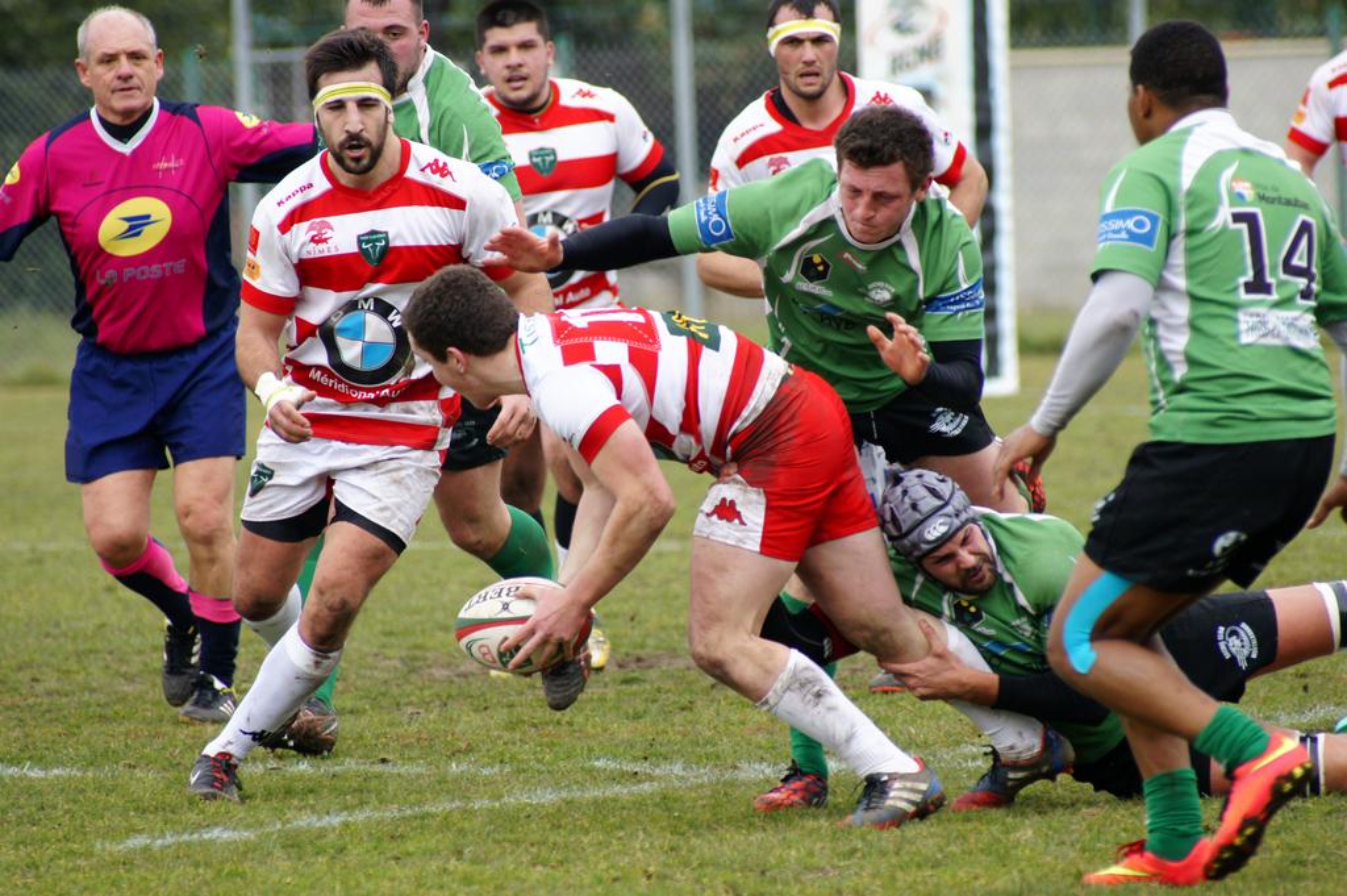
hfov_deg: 4.6
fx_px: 16824
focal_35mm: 450
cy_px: 448
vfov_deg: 3.1
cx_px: 674
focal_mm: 300
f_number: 5.6
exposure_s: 1/800
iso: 400
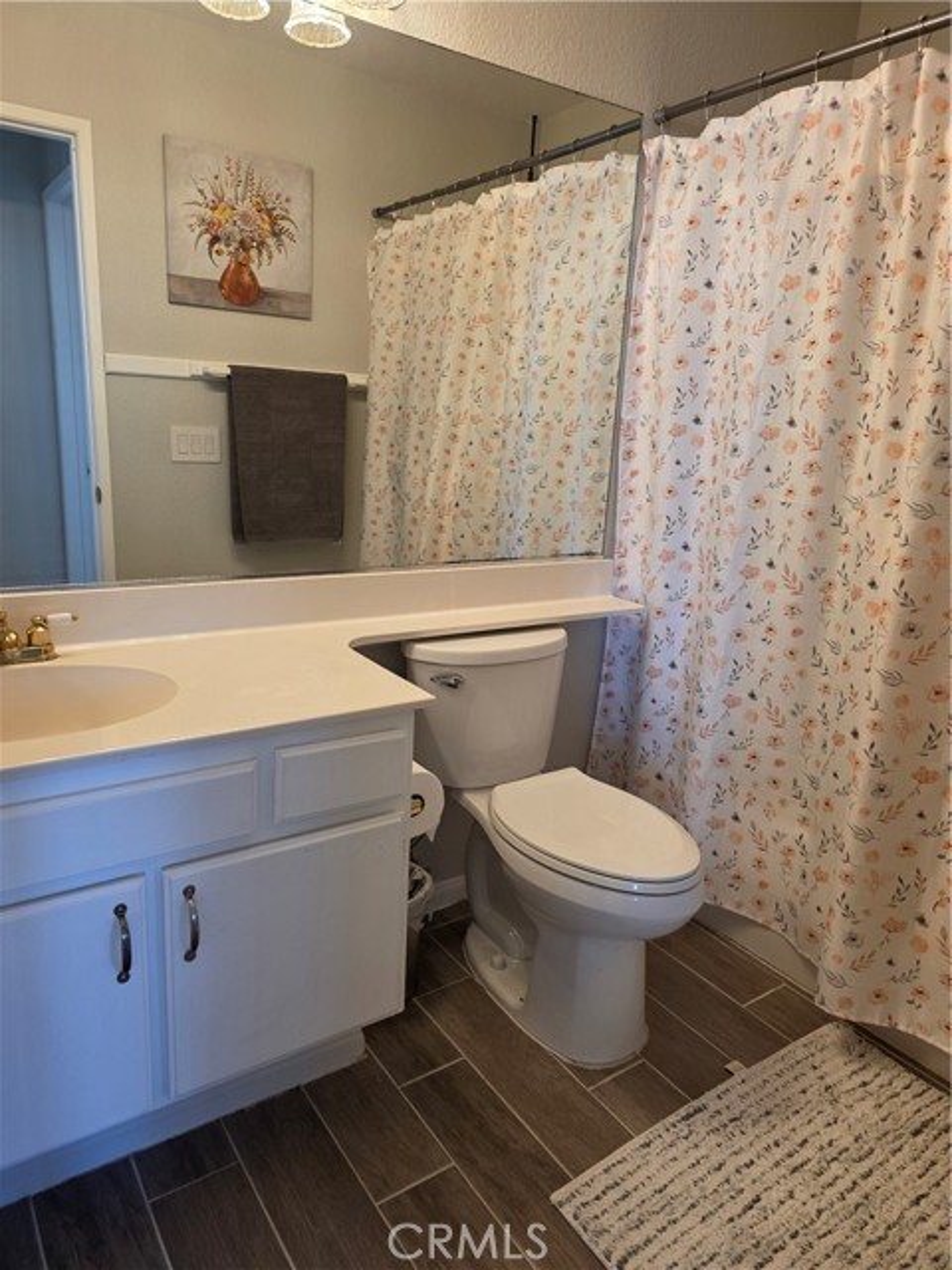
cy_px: 635
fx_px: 843
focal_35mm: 23
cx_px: 476
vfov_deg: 73.9
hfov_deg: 58.9
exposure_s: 1/120
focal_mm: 6.3
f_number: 1.7
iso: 160
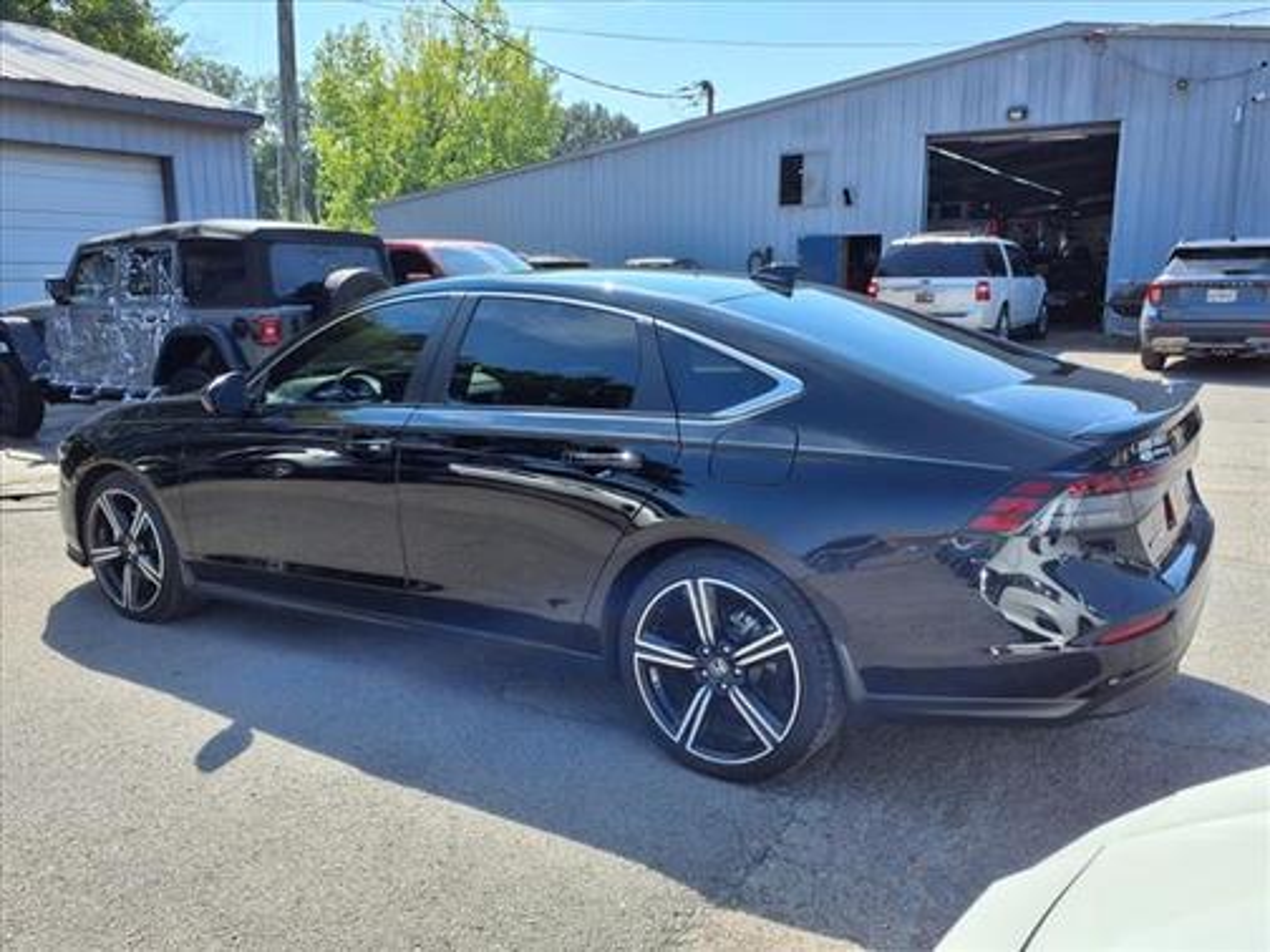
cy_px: 476
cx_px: 635
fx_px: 991
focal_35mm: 27
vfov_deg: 51.4
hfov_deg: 65.3
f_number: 1.9
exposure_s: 1/1000
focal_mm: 3.58
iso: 40
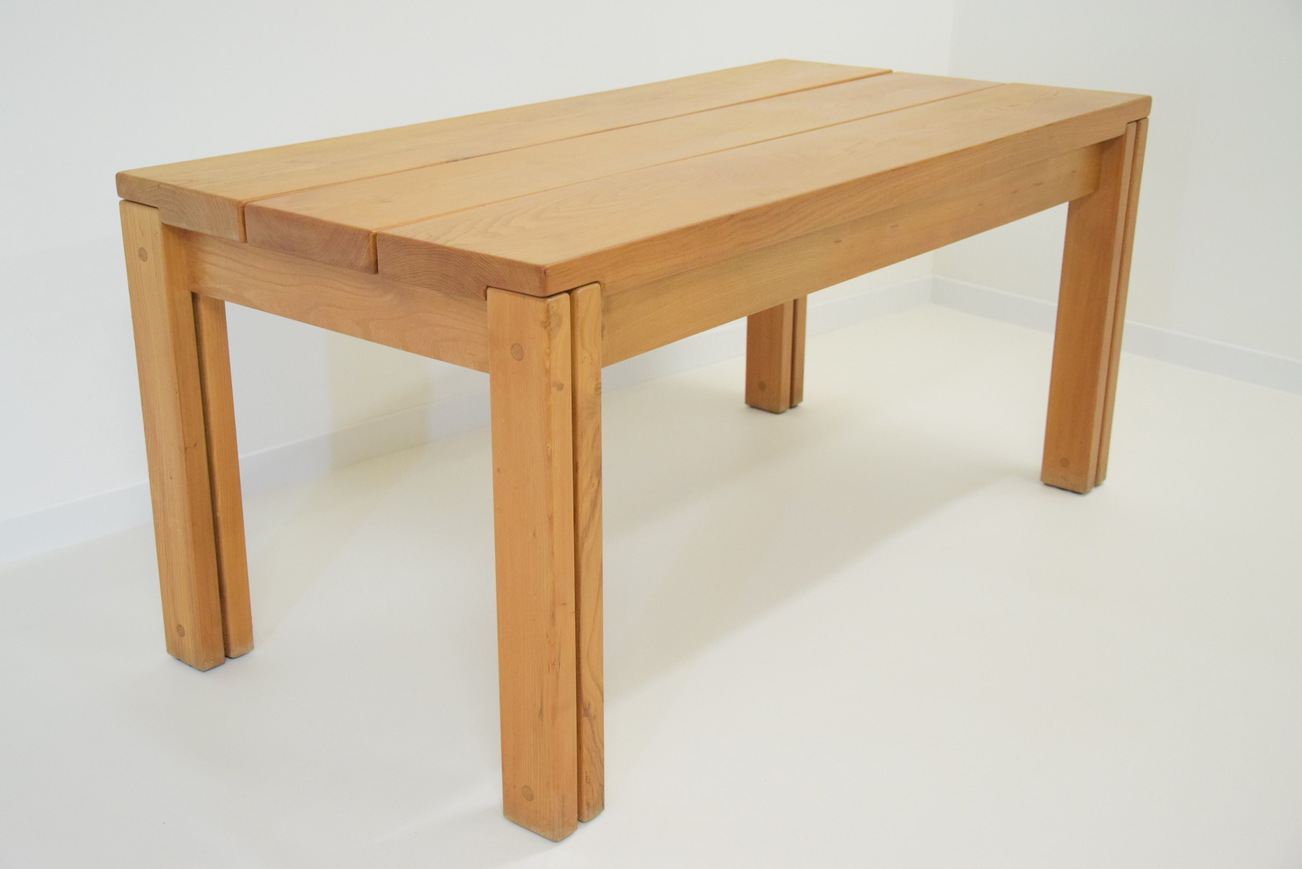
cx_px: 651
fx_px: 1628
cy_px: 434
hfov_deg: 43.6
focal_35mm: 45
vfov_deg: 29.9
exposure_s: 1/60
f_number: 4.2
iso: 2500
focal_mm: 30
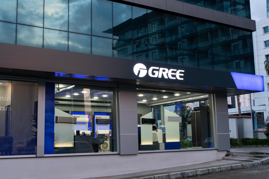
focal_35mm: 46
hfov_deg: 42.8
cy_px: 90
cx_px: 134
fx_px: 344
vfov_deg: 29.2
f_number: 3.2
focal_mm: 31
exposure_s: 1/100
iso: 250
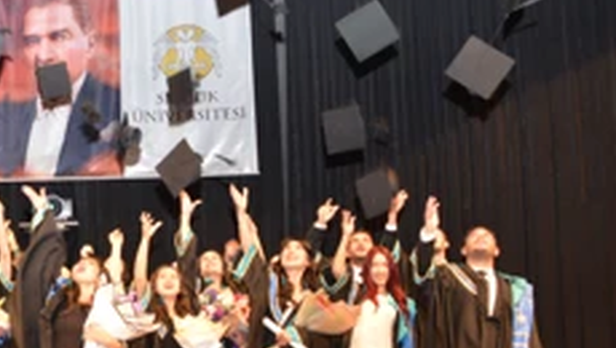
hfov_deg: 34.9
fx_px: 916
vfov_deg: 21.5
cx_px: 56
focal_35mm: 56
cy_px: 226
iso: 800
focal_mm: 28
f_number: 4
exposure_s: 1/60
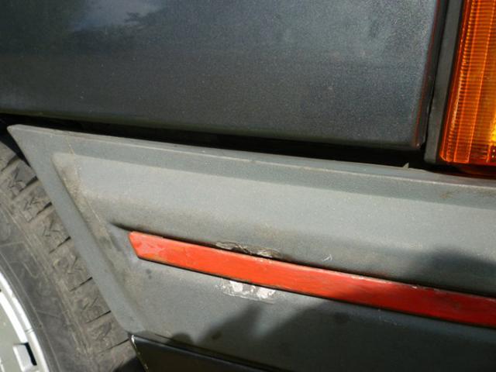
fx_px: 416
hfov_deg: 61.7
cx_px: 248
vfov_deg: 48.2
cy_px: 186
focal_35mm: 29
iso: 80
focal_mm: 5.2
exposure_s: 1/400
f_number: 3.3
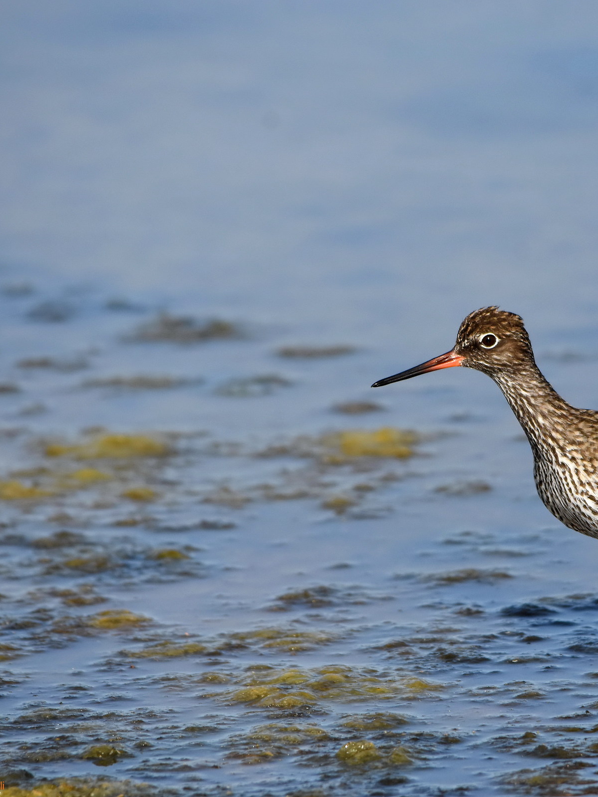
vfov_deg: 2.0
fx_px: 22464
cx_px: 495
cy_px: 398
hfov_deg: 1.5
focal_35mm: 975
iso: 640
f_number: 8
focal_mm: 450
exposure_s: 1/2000
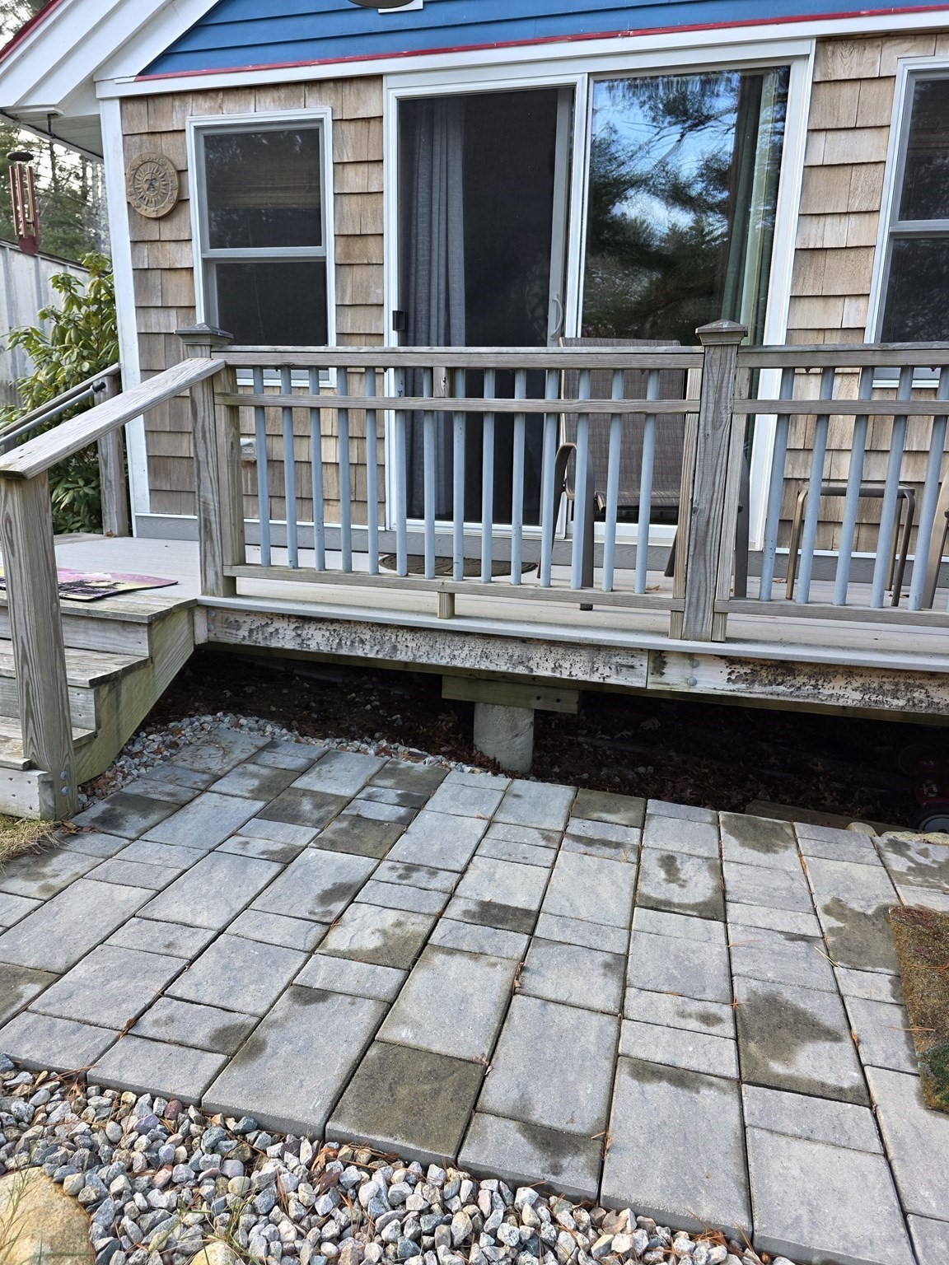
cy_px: 632
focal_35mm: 23
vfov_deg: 73.9
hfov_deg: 58.9
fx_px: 841
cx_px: 474
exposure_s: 1/180
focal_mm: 6.3
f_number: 1.7
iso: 50
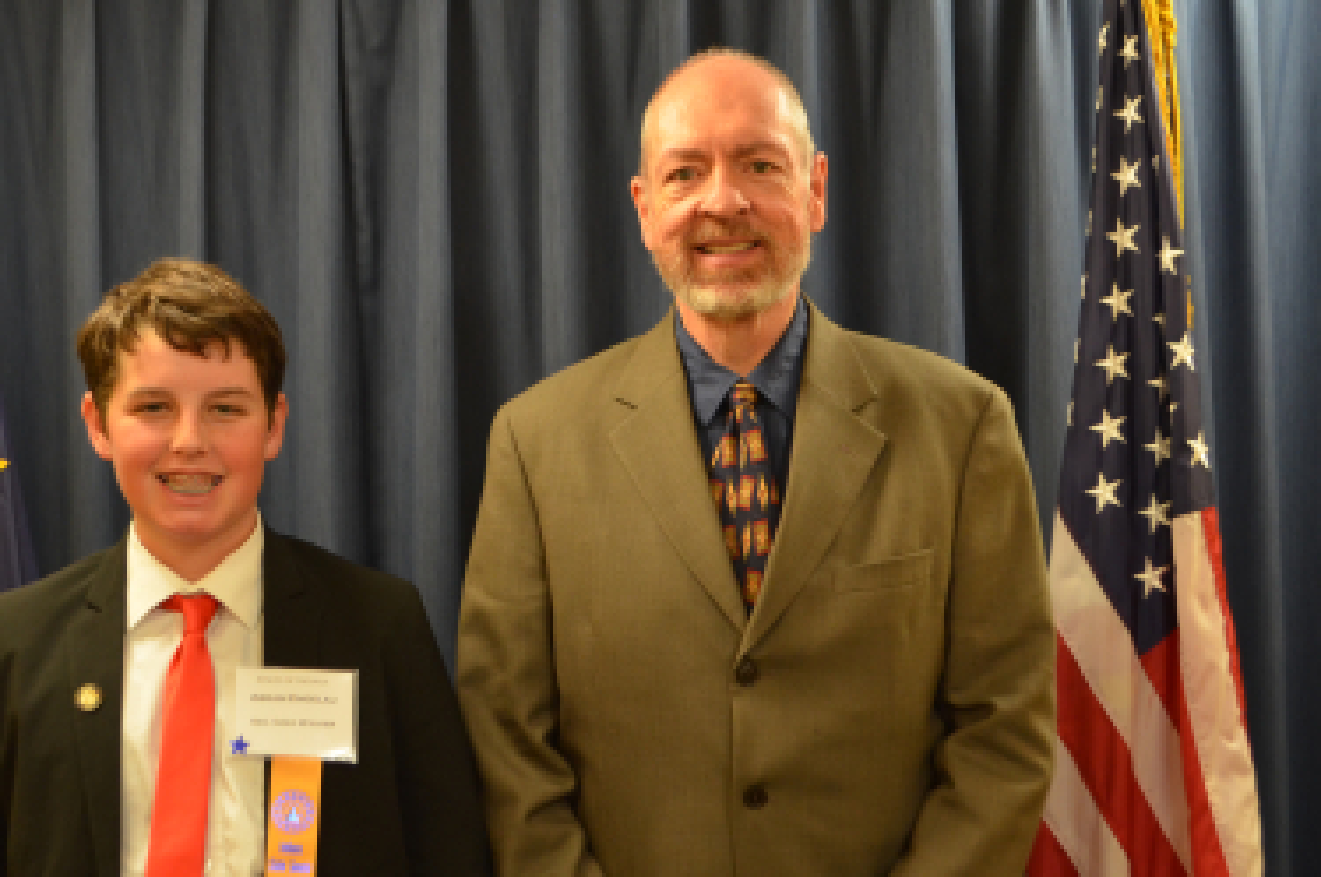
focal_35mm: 53
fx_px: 1942
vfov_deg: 25.4
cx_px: 595
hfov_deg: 37.5
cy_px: 447
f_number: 4.2
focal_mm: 26
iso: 800
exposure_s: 1/30
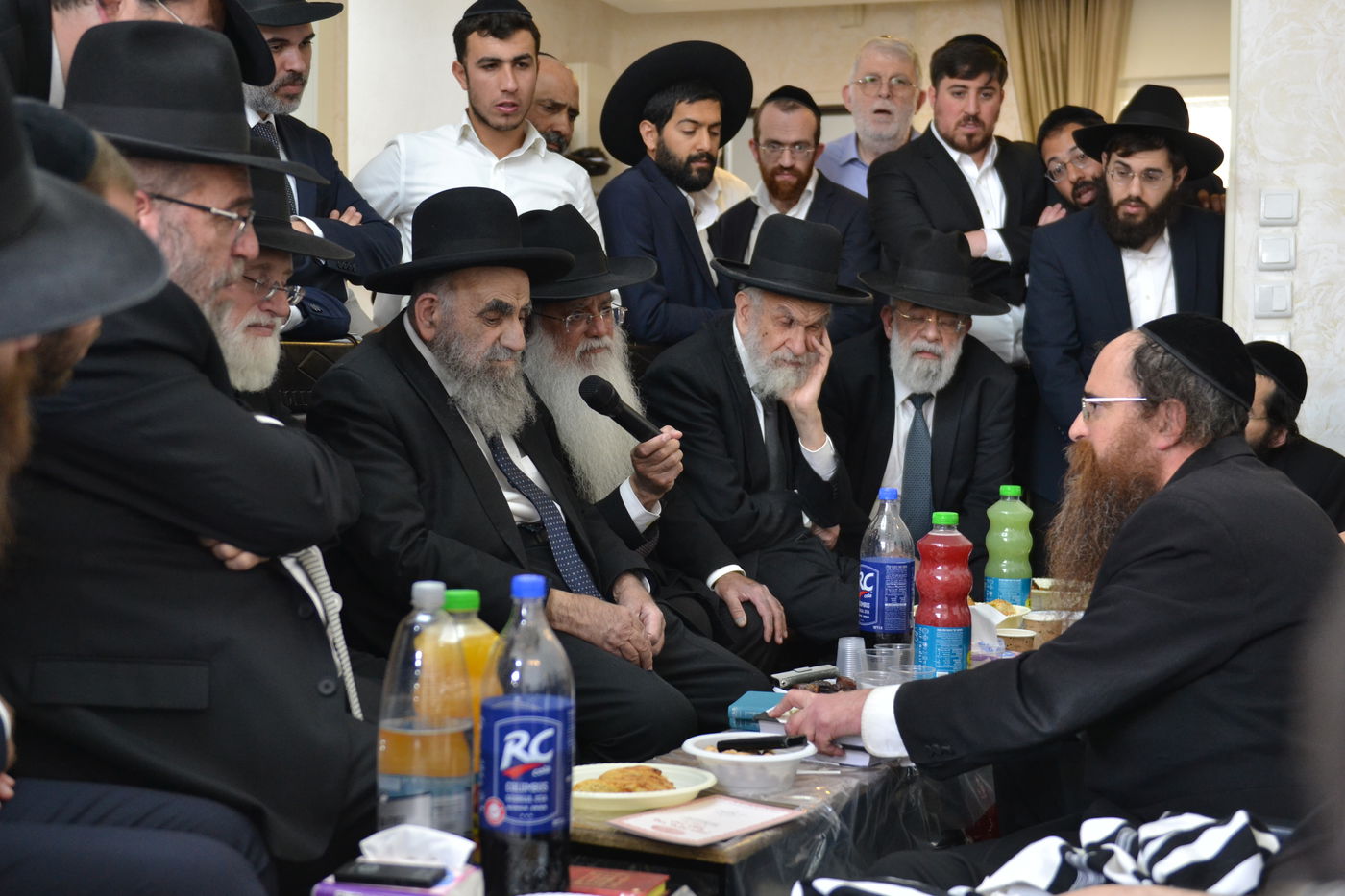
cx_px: 672
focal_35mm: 52
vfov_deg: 25.7
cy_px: 448
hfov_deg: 37.9
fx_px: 1961
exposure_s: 1/125
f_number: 2.8
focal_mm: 35
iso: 800
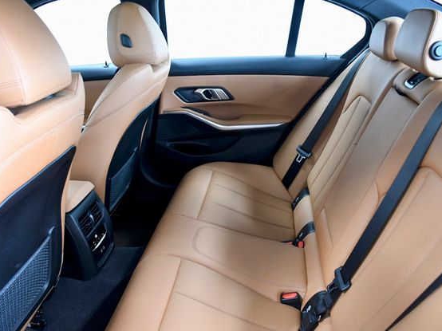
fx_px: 383
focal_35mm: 30
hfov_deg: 59.9
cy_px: 169
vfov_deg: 46.8
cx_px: 206
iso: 2500
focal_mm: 18
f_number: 5
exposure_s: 1/100
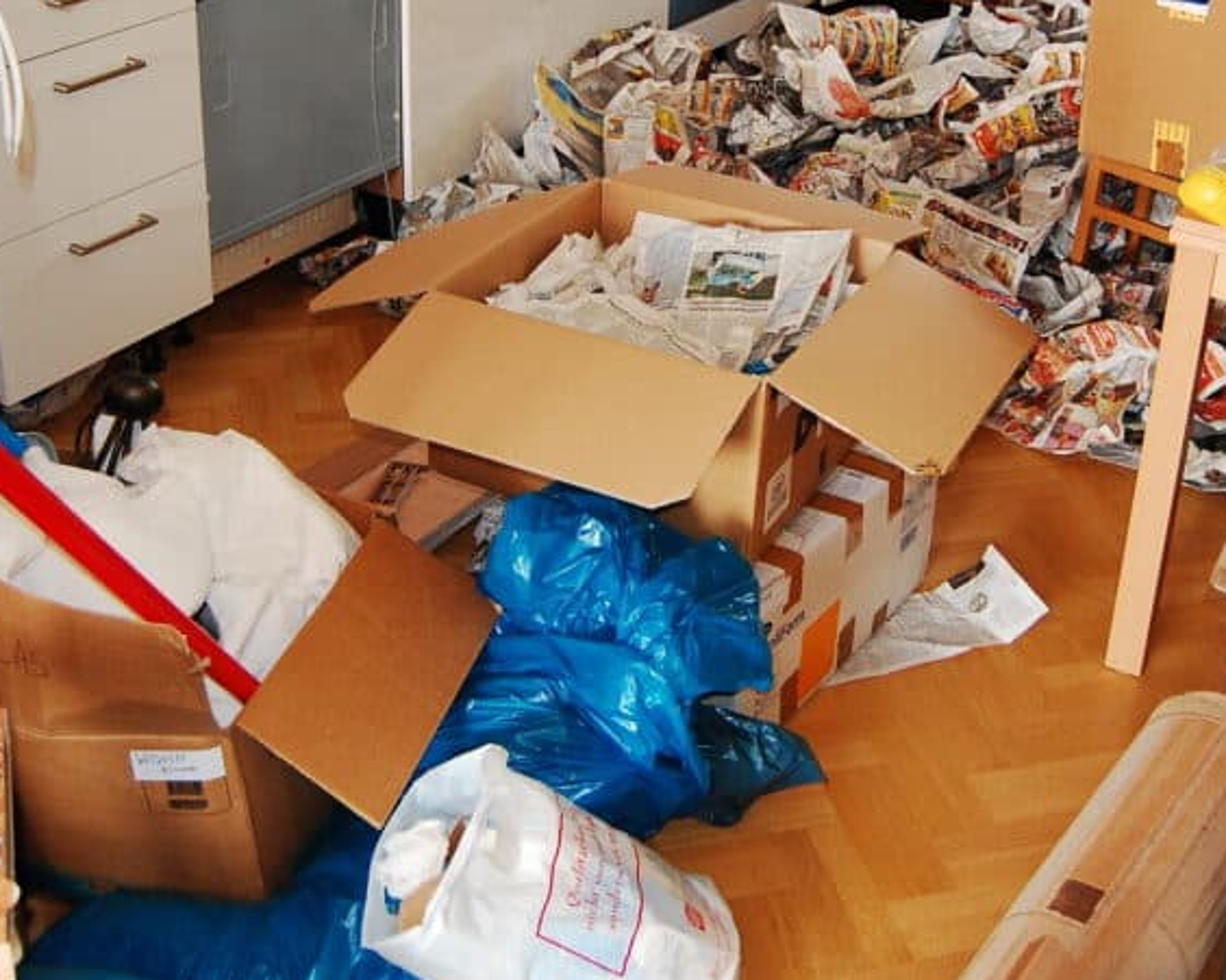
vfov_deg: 32.2
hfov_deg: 40.2
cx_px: 733
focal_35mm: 46
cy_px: 249
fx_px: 1669
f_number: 3.5
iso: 400
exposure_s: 1/60
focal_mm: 18
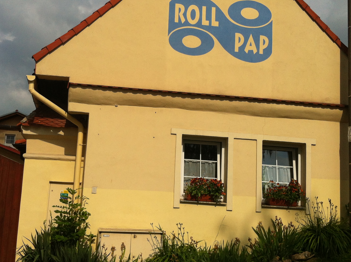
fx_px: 506
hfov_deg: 38.2
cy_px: 107
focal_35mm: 50
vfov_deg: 29.0
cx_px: 161
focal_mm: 3.85
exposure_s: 1/3771
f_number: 2.8
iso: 80
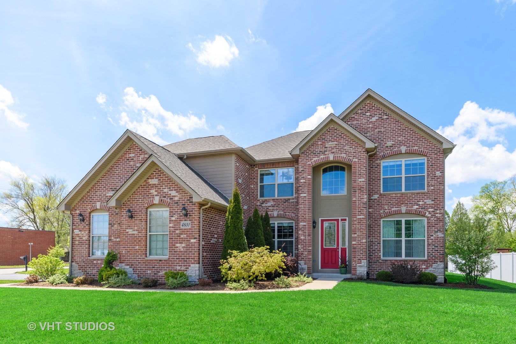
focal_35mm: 22
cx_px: 258
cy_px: 172
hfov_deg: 78.6
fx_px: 315
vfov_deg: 57.2
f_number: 9
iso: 100
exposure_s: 1/160
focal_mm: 22
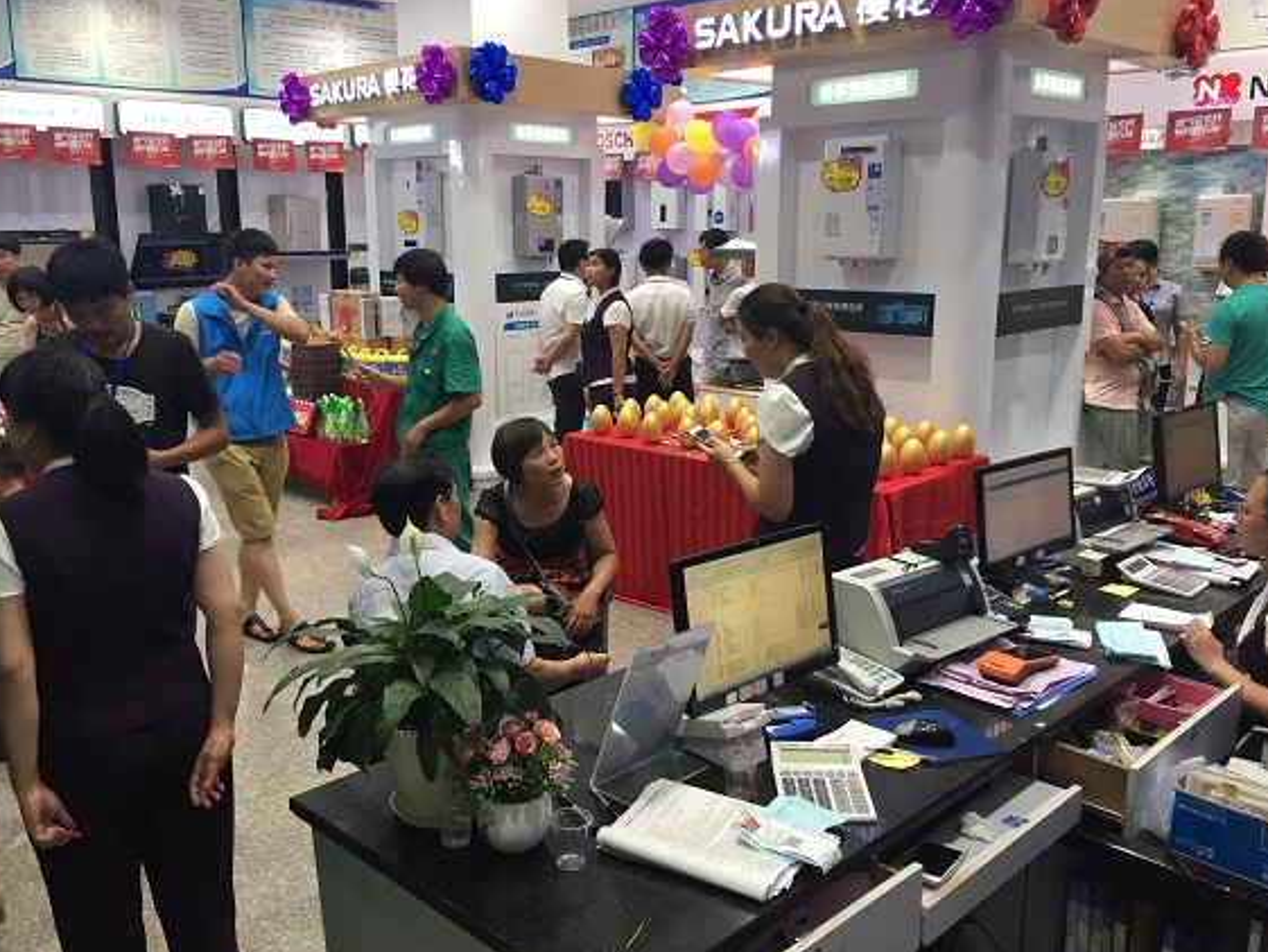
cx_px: 606
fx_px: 1136
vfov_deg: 45.5
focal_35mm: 31
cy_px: 468
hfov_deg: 58.3
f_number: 2.2
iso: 64
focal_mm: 4.15
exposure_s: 1/33
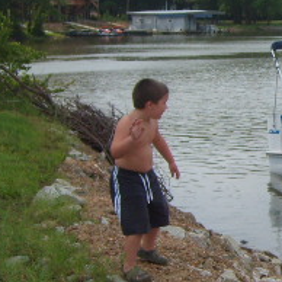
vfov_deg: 17.1
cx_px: 443
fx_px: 940
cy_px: 154
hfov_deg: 15.5
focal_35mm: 102
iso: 50
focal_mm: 5.8
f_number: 2.8
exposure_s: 1/1000
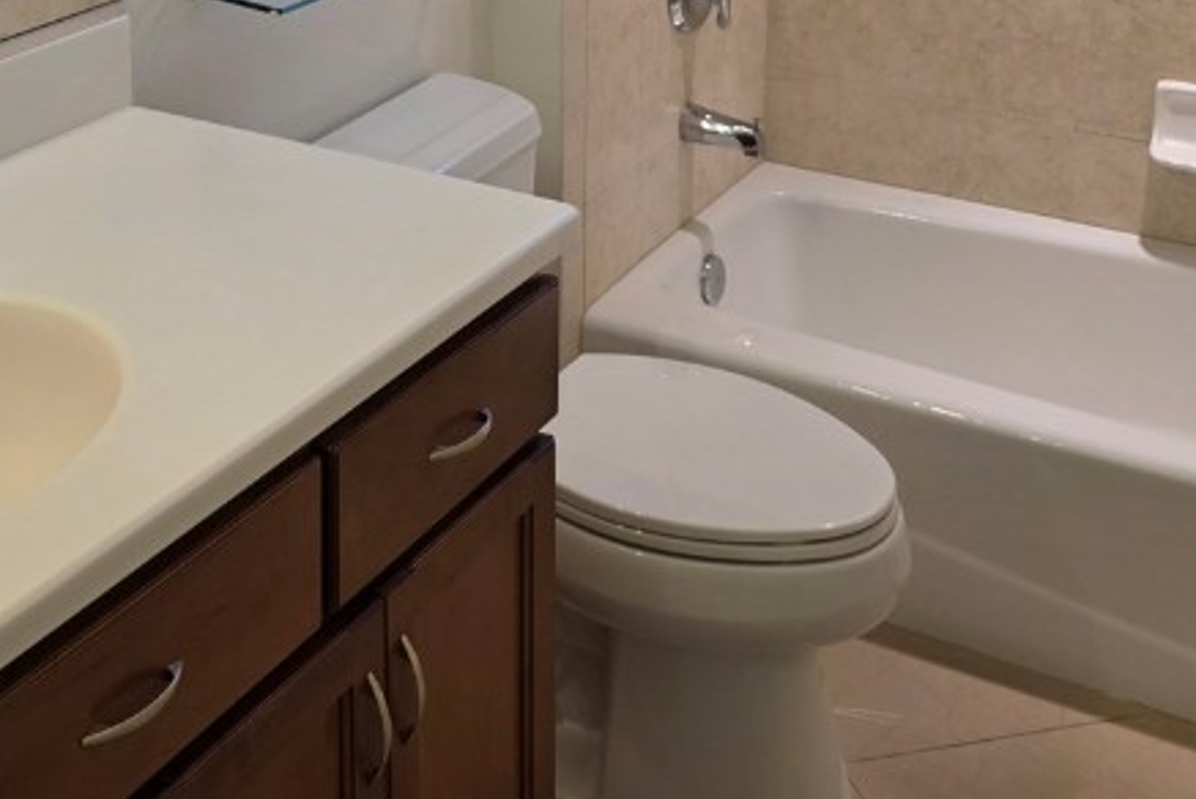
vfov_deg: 22.2
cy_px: -189
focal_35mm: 56
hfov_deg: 35.3
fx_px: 1862
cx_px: 411
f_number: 1.7
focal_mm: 6.3
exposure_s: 1/120
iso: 50
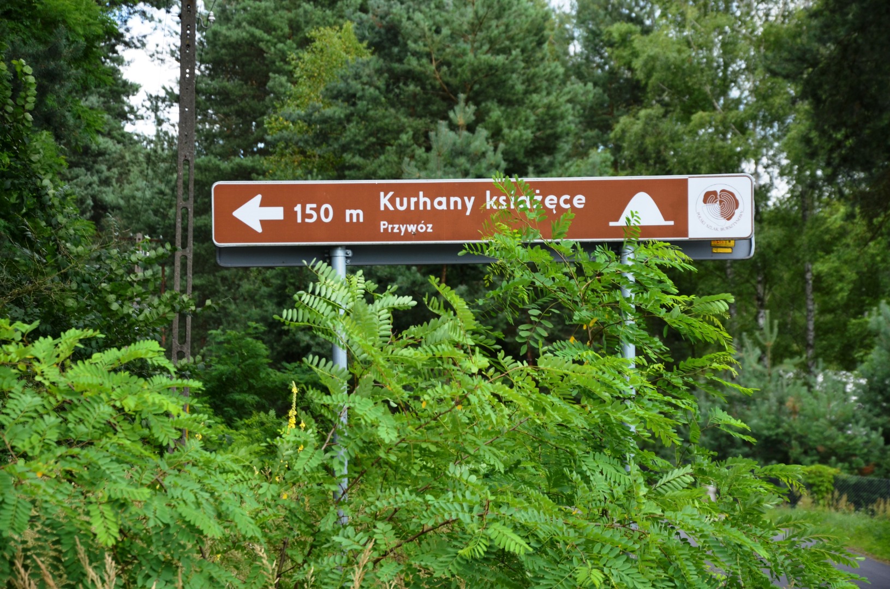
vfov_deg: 10.7
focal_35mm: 128
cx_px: 445
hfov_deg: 16.1
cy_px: 294
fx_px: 3145
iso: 200
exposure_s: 1/200
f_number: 7.1
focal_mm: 85
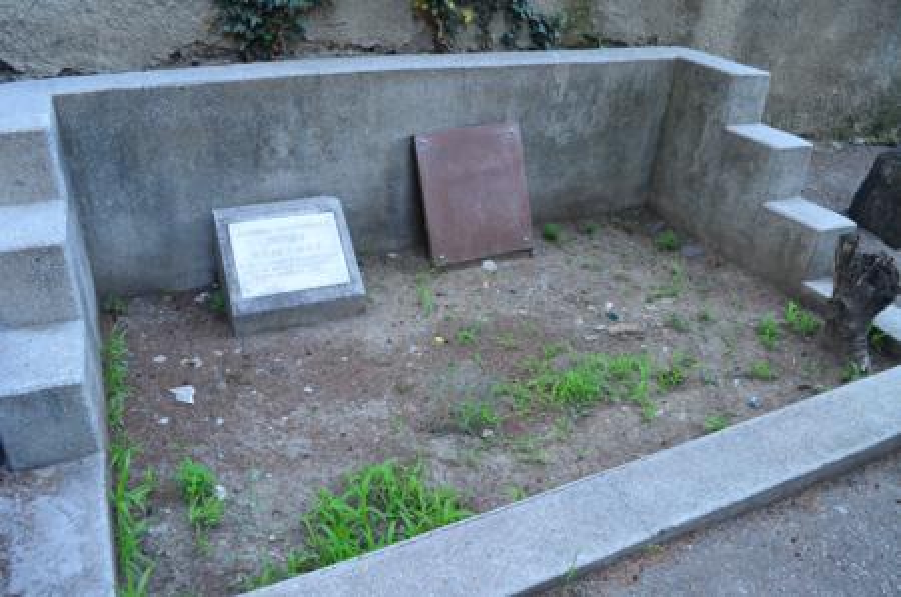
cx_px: 450
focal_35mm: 27
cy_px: 298
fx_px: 674
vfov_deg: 47.7
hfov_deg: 67.5
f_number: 5.6
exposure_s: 1/40
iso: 450
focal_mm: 18
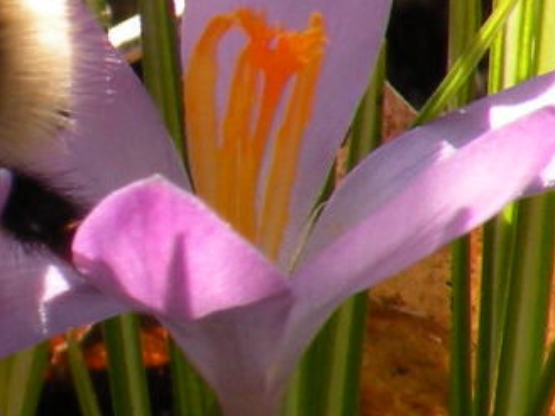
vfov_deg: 2.1
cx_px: 78
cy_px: 81
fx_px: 11255
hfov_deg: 2.8
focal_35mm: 702
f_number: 5.6
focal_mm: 39.8
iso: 64
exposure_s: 1/178
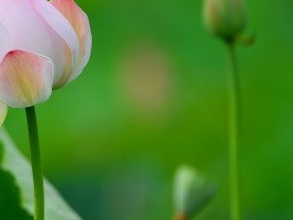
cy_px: 98
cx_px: -2
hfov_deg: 1.0
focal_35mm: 1997
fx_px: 16911
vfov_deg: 0.7
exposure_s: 1/250
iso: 100
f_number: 6.3
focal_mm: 600
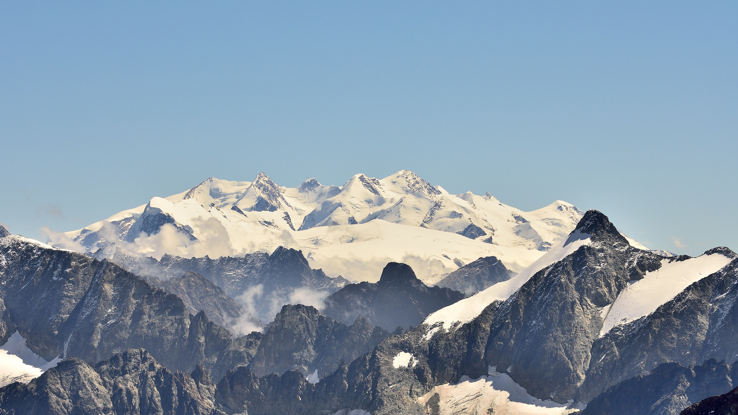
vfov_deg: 6.4
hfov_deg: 11.4
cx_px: 370
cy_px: 224
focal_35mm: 189
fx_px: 3699
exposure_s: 1/1000
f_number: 8
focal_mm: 120
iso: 220
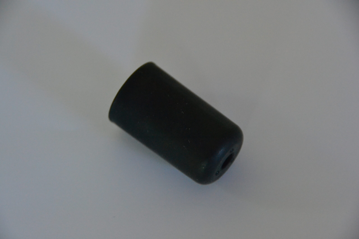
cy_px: 120
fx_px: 1571
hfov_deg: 13.0
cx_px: 180
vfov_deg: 8.7
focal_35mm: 158
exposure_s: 1/125
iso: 3200
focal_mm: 105
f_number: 5.3
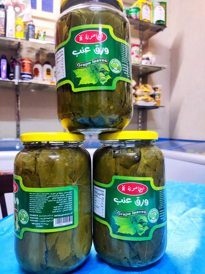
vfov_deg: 69.4
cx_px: 102
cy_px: 137
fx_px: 197
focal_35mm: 25
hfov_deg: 54.9
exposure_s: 1/50
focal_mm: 4.71
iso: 518
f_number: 1.79
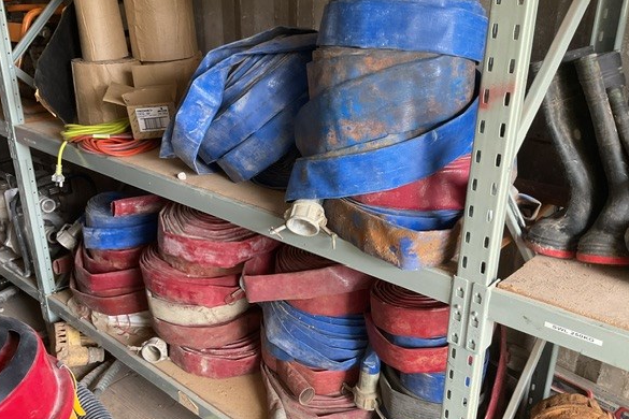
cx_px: 294
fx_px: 577
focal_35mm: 33
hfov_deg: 57.2
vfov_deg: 40.0
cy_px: 222
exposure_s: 1/60
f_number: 1.8
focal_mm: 3
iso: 125
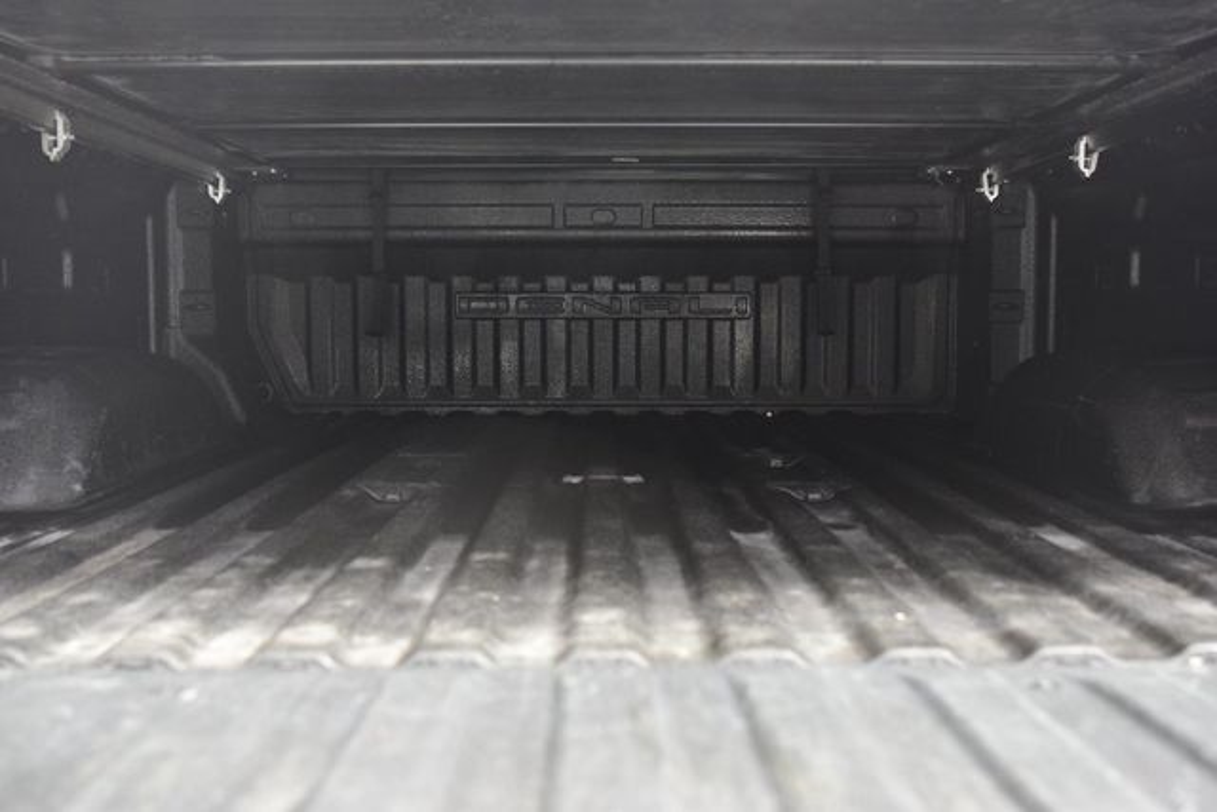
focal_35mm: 36
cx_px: 608
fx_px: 1217
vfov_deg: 36.9
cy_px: 406
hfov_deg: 53.1
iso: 1600
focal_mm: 24
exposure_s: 1/10
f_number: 2.8
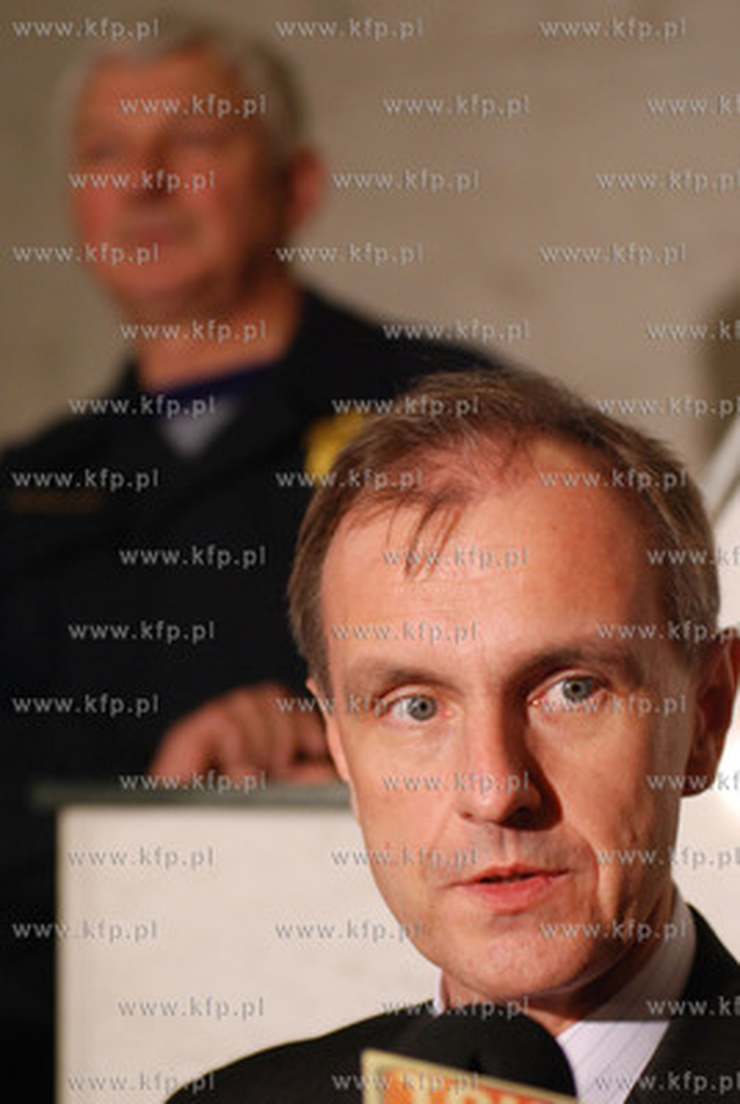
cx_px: 370
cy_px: 552
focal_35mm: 120
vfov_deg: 17.0
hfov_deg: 11.5
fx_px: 3687
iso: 1000
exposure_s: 1/100
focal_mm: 80
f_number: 2.8
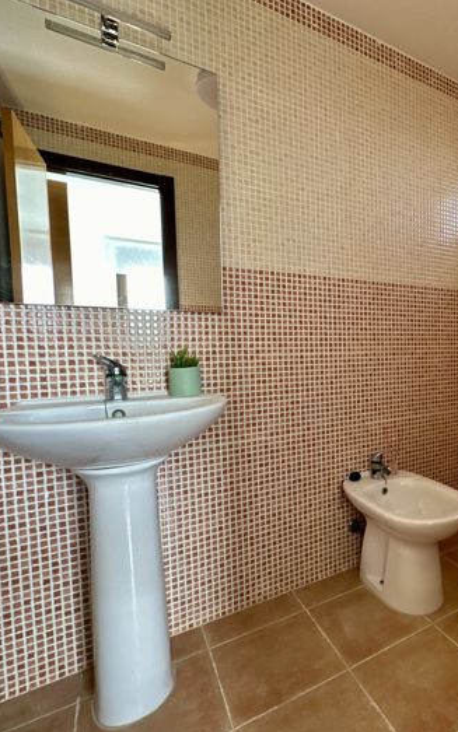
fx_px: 399
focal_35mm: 20
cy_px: 368
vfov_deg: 85.1
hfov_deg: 54.0
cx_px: 390
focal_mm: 2.22
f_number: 2.2
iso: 125
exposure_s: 1/60
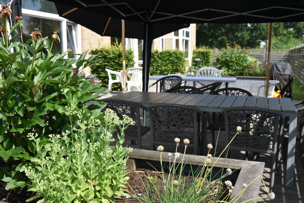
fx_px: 321
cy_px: 102
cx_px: 152
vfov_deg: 35.1
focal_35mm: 38
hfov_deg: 50.7
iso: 4000
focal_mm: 38
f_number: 8
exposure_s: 1/4000
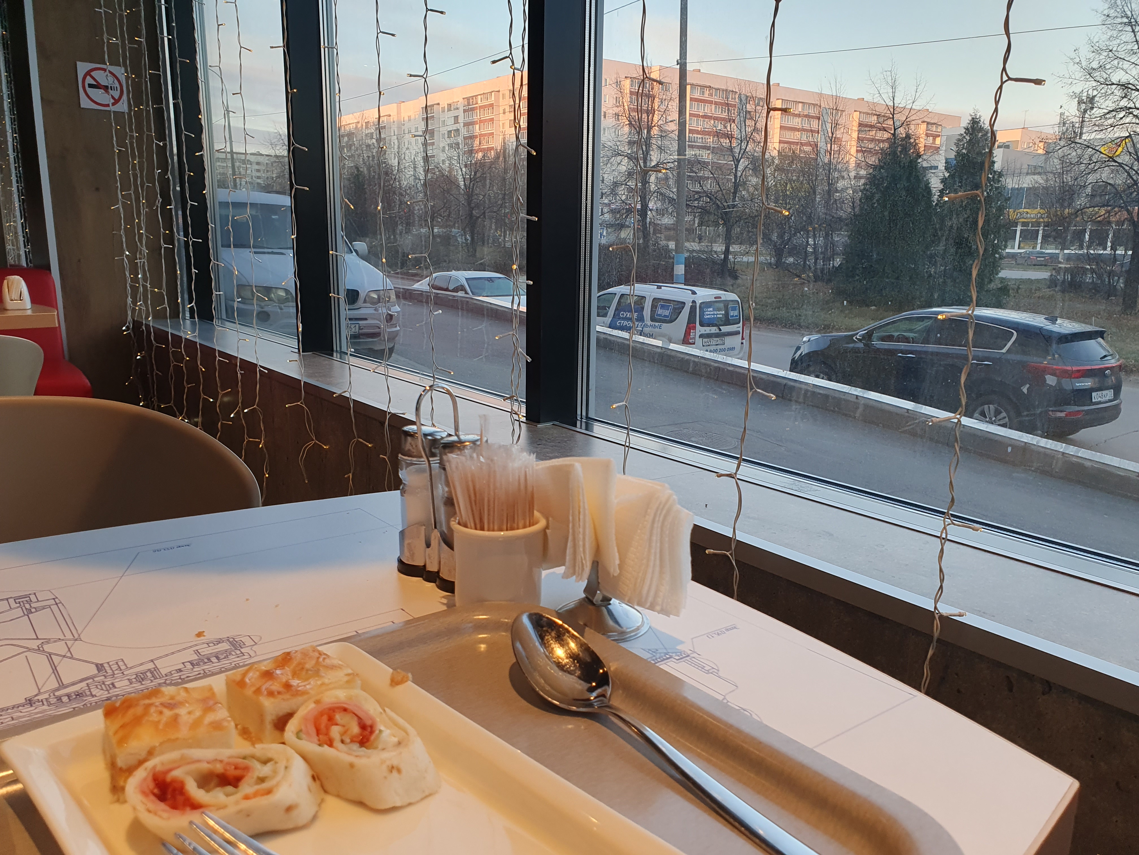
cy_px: 428
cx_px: 570
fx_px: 856
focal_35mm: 26
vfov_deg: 53.1
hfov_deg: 67.3
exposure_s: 1/100
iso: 80
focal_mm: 4.32
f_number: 2.4
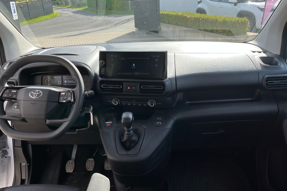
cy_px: 81
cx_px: 136
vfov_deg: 44.8
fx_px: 231
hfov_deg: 63.6
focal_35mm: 29
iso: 50
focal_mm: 5.1
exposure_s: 1/657
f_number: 1.6
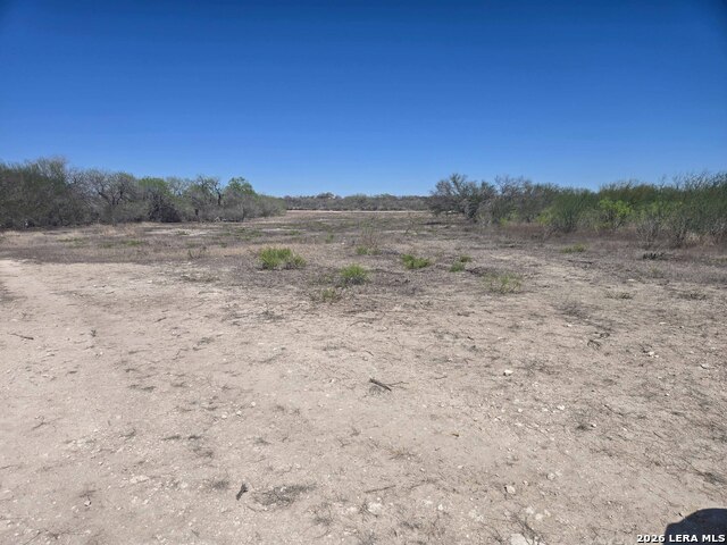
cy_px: 272
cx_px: 364
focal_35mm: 23
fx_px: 483
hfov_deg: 73.9
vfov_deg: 58.9
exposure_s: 1/3512
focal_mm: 5.4
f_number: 1.8
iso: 25
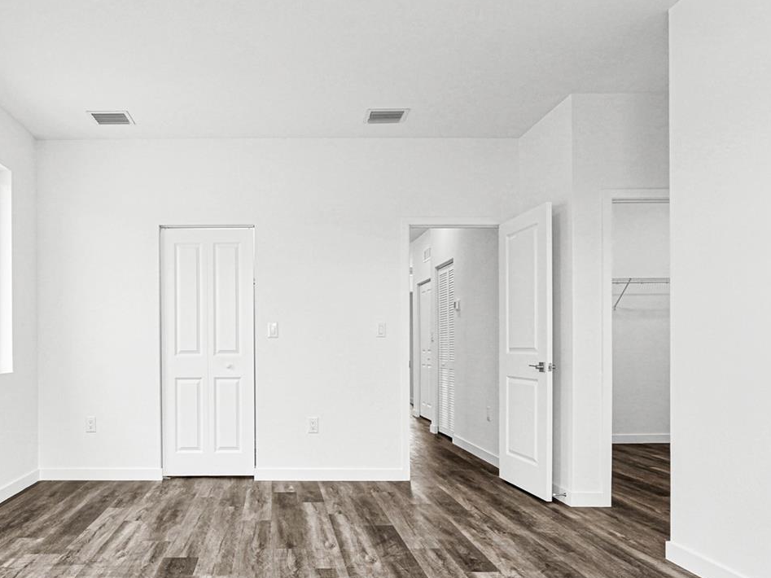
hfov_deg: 65.9
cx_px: 272
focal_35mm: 26
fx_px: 579
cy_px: 345
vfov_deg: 52.7
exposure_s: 1/30
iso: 500
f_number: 8
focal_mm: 16
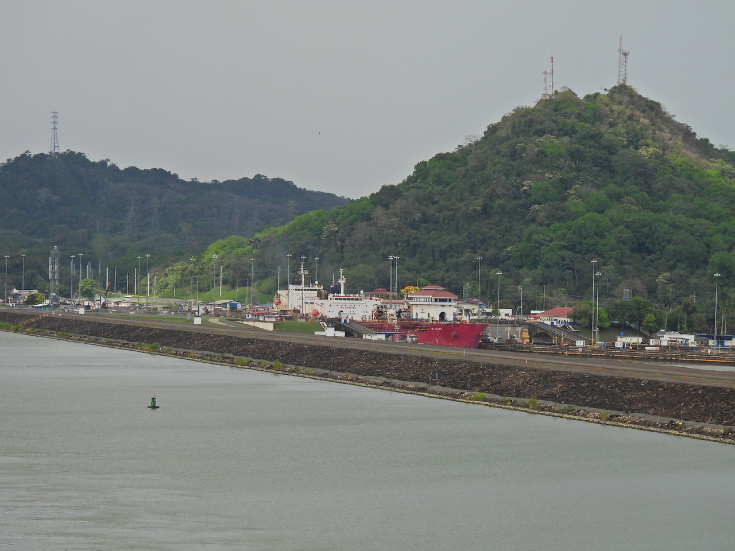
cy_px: 276
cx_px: 368
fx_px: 3610
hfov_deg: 11.6
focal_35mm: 170
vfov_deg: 8.7
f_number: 4.5
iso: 100
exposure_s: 1/800
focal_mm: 30.3
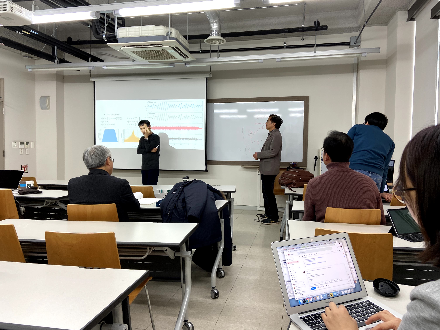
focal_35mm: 26
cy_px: 165
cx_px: 220
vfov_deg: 53.1
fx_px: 330
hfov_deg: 67.3
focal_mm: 4.25
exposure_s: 1/60
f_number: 1.8
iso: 80
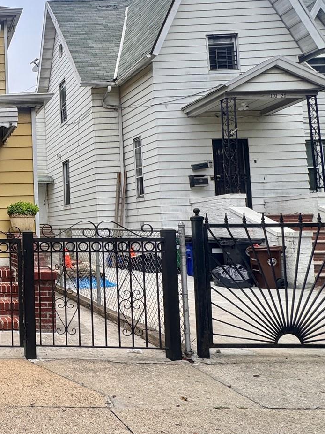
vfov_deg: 58.3
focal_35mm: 31
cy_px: 208
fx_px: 388
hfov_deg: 34.2
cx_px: -85
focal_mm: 2.22
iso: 40
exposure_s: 1/512
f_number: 2.2
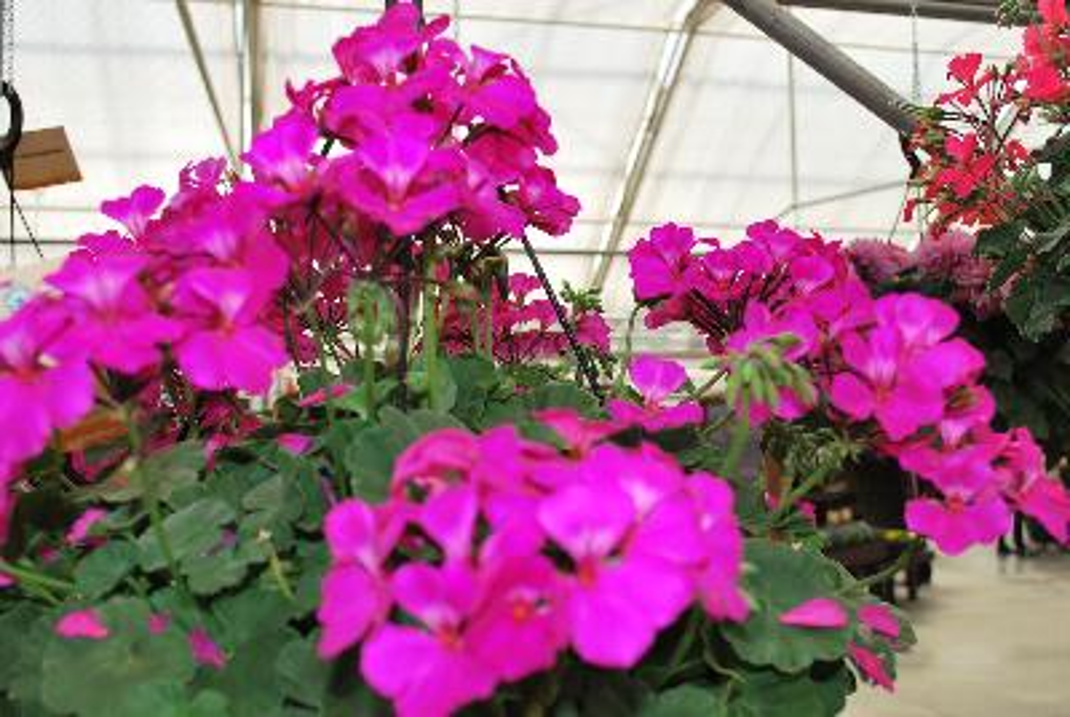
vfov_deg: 37.0
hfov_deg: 53.1
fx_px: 1072
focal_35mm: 36
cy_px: 358
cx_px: 535
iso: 100
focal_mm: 24
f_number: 5.6
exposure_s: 1/200
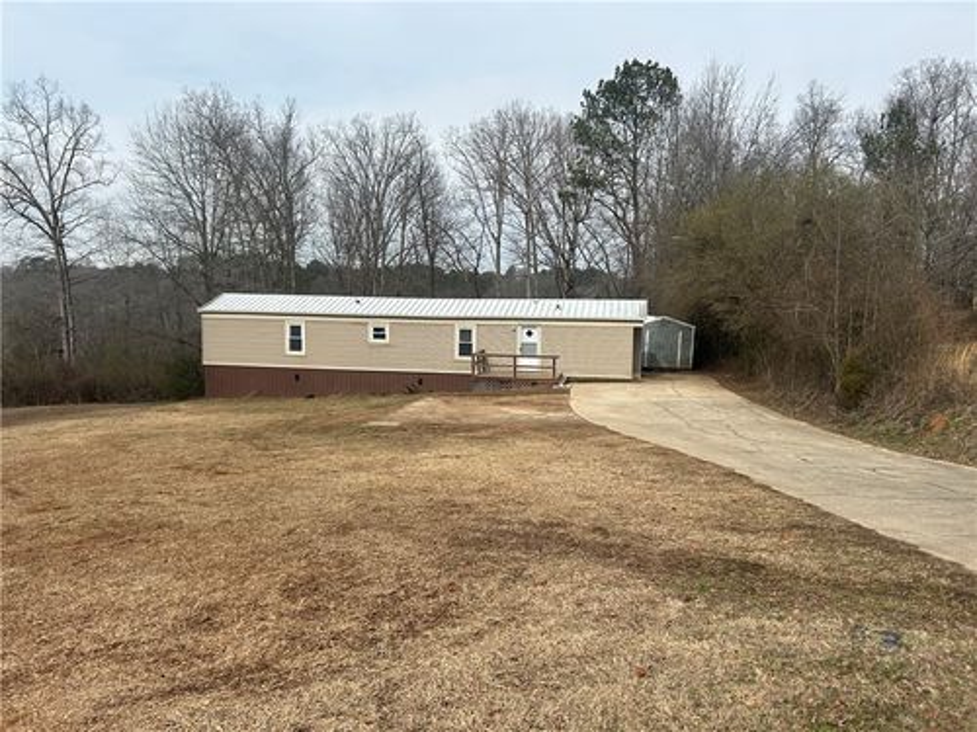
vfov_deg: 53.1
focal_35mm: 26
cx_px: 488
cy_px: 366
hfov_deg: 67.3
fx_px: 734
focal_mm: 5.7
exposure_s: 1/3831
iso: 50
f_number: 1.5
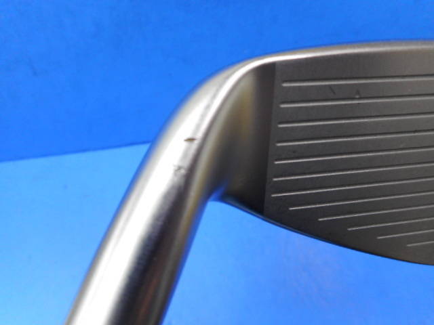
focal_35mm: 25
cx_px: 217
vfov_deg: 54.9
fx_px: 313
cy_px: 162
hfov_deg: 69.4
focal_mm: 4.5
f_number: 3.7
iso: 110
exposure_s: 1/30
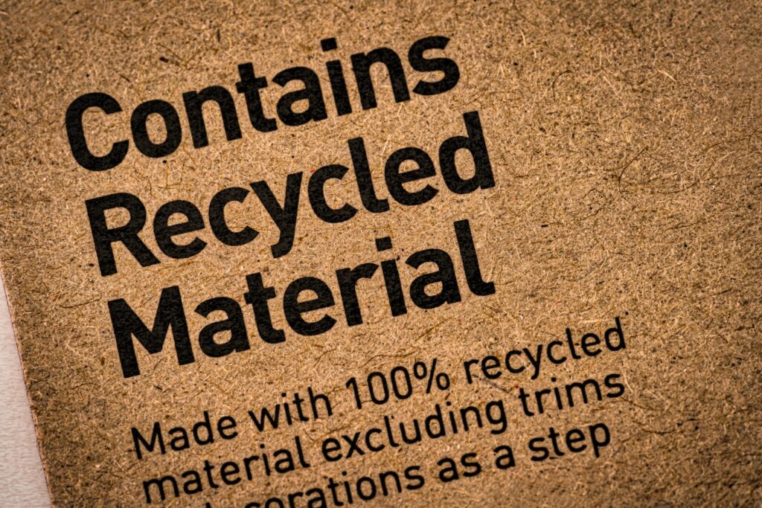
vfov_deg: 15.2
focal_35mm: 90
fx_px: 1905
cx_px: 381
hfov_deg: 22.6
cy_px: 254
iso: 160
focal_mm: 90
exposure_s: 1.3
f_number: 11
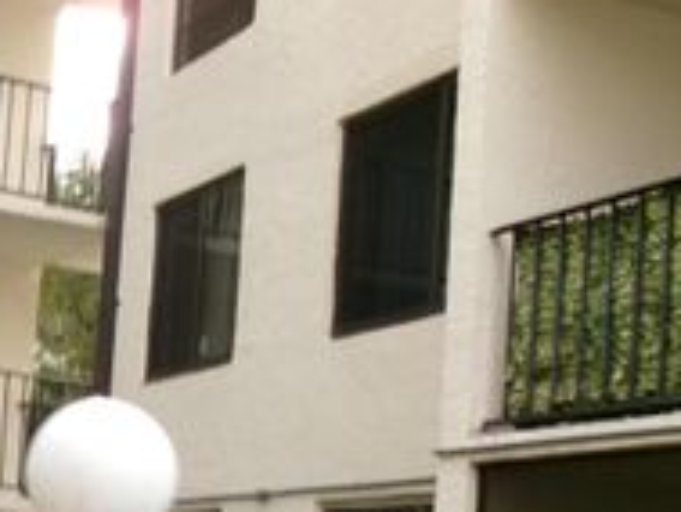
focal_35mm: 74
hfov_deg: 24.4
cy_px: 492
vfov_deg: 19.4
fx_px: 1457
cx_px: -83
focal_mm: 5.1
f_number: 3.9
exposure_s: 1/34
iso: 109
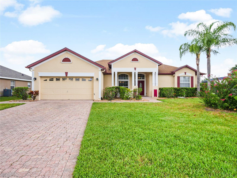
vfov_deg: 71.6
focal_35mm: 18
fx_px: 123
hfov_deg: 87.8
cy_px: 89
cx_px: 118
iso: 200
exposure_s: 1/160
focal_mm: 9
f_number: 5
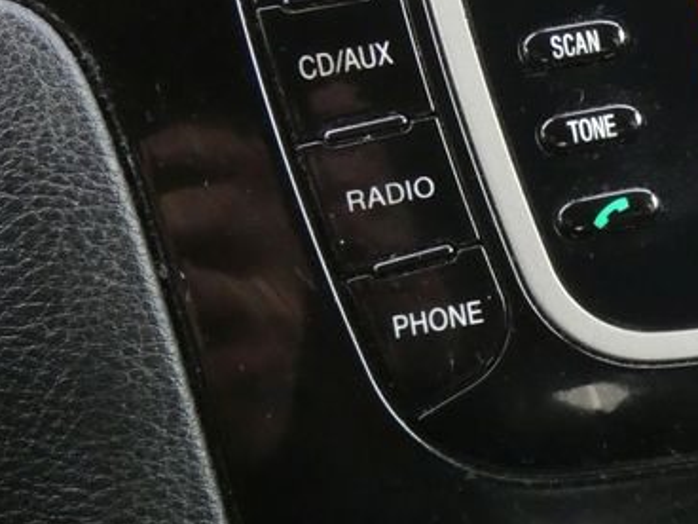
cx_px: 899
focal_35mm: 128
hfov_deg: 14.8
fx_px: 2581
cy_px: 296
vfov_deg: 11.6
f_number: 5
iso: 800
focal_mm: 8.2
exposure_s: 1/80
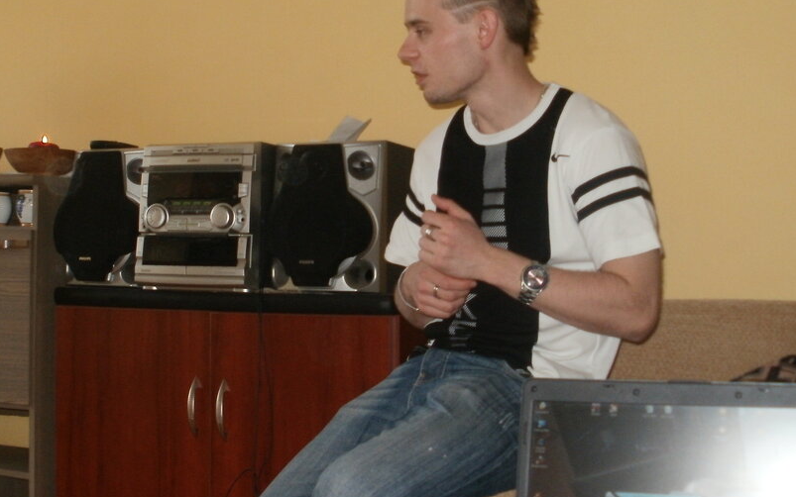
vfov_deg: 22.7
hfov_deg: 35.6
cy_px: 229
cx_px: 354
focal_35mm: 57
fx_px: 1237
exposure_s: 1/30
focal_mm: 6.3
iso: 125
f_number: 3.5
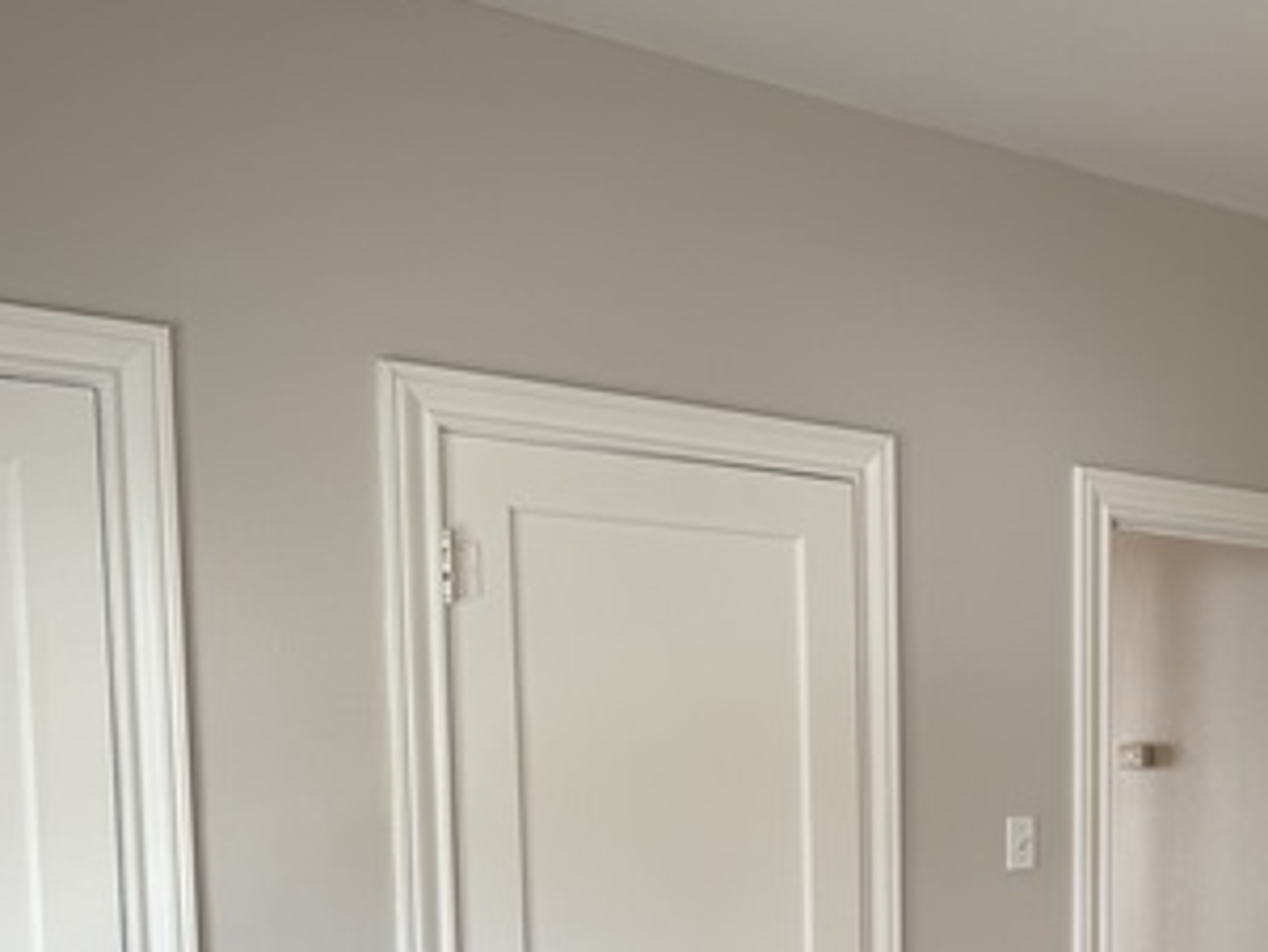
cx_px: 1175
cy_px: 956
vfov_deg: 27.0
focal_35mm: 51
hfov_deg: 35.0
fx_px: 1869
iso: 80
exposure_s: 1/121
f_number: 1.78
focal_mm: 6.76
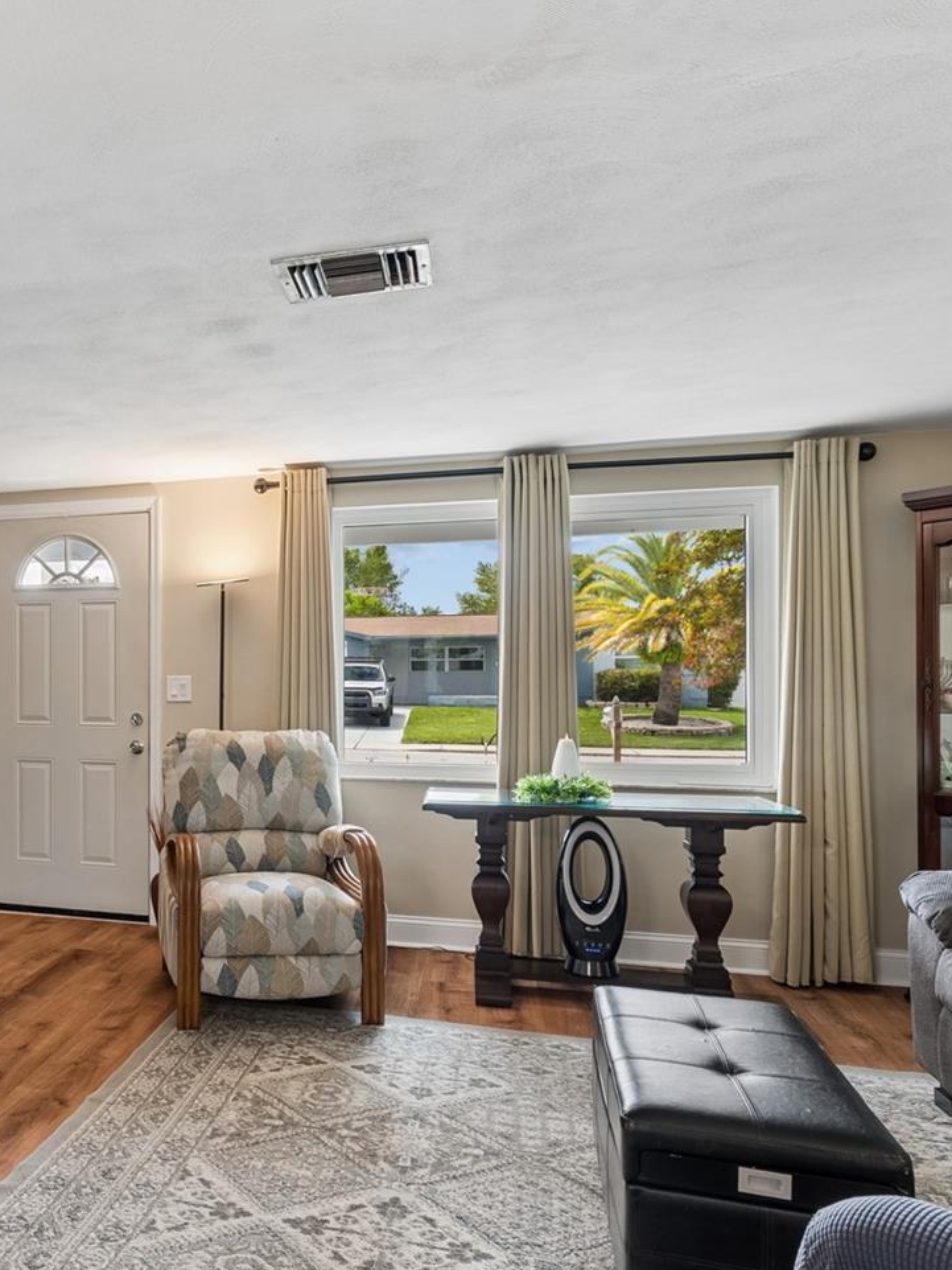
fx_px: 880
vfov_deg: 71.5
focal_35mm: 24
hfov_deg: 52.7
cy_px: 670
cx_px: 176
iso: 100
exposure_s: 1/5
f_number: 7.1
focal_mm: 10
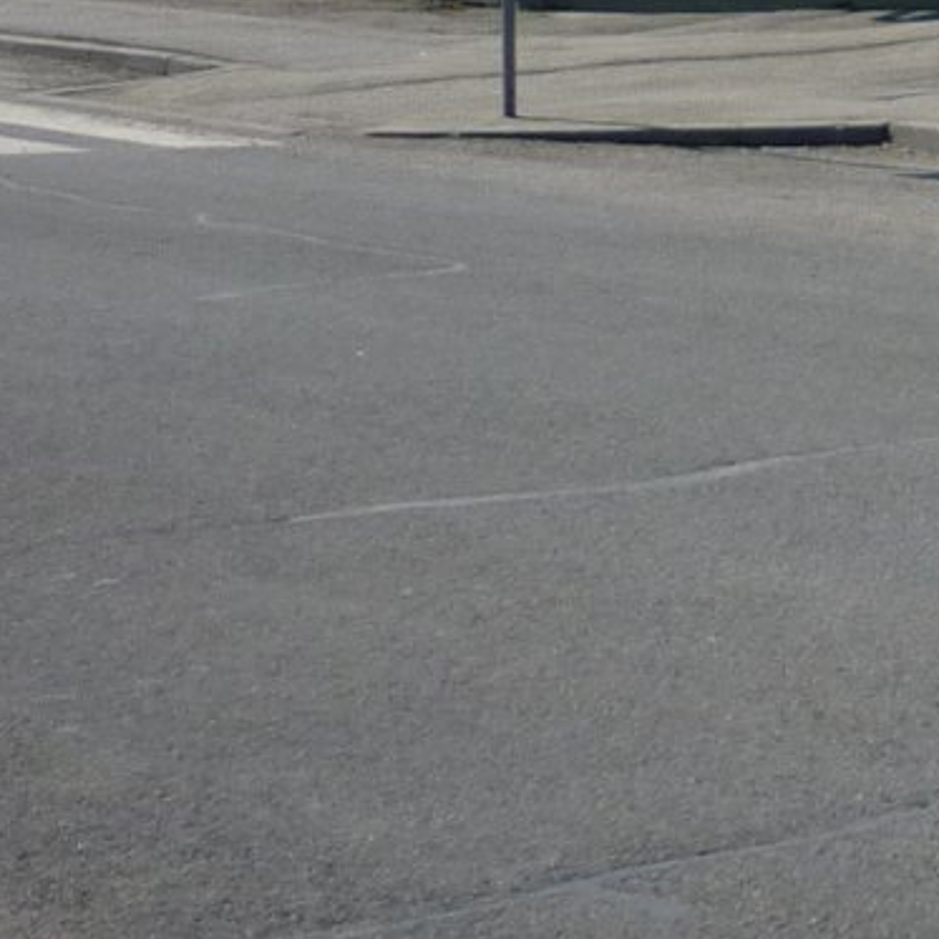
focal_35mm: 150
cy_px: -589
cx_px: 2246
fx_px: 4603
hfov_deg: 10.2
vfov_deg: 11.1
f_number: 8
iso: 80
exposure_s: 1/250
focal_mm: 5.5
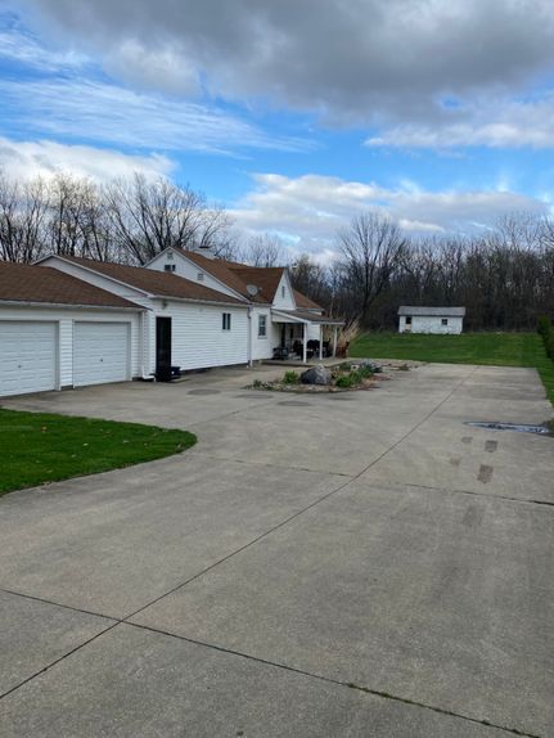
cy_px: 369
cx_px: 277
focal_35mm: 26
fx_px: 554
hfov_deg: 53.1
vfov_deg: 67.3
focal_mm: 4.25
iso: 32
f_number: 1.8
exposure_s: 1/1608
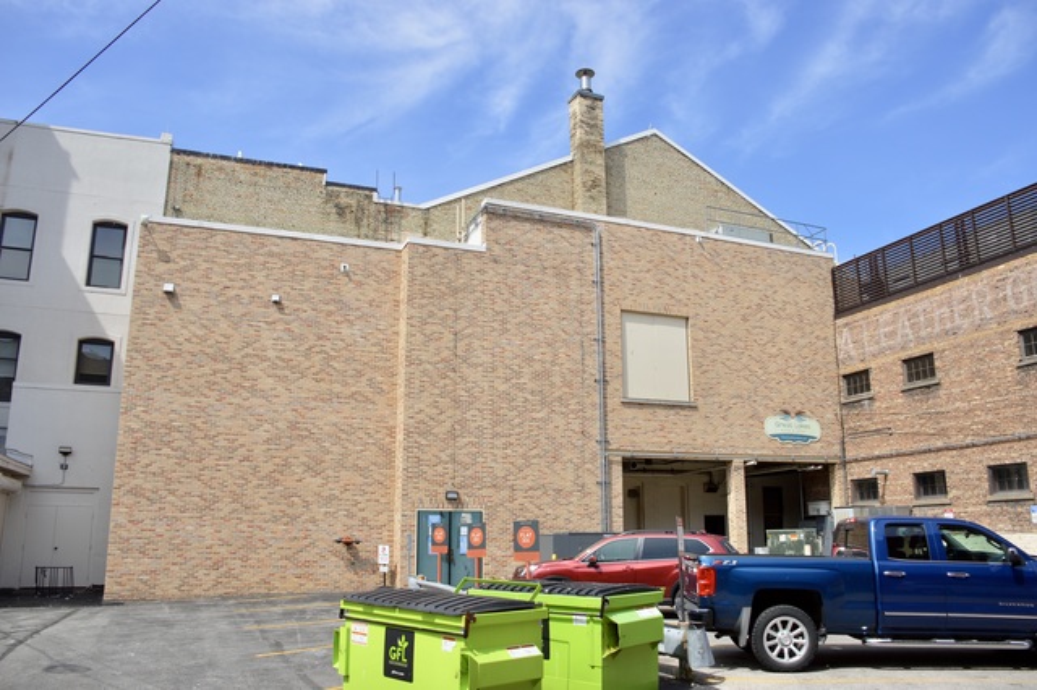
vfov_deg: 47.9
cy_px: 345
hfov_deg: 67.4
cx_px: 518
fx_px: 777
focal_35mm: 27
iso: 100
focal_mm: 18
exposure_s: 1/200
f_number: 7.1
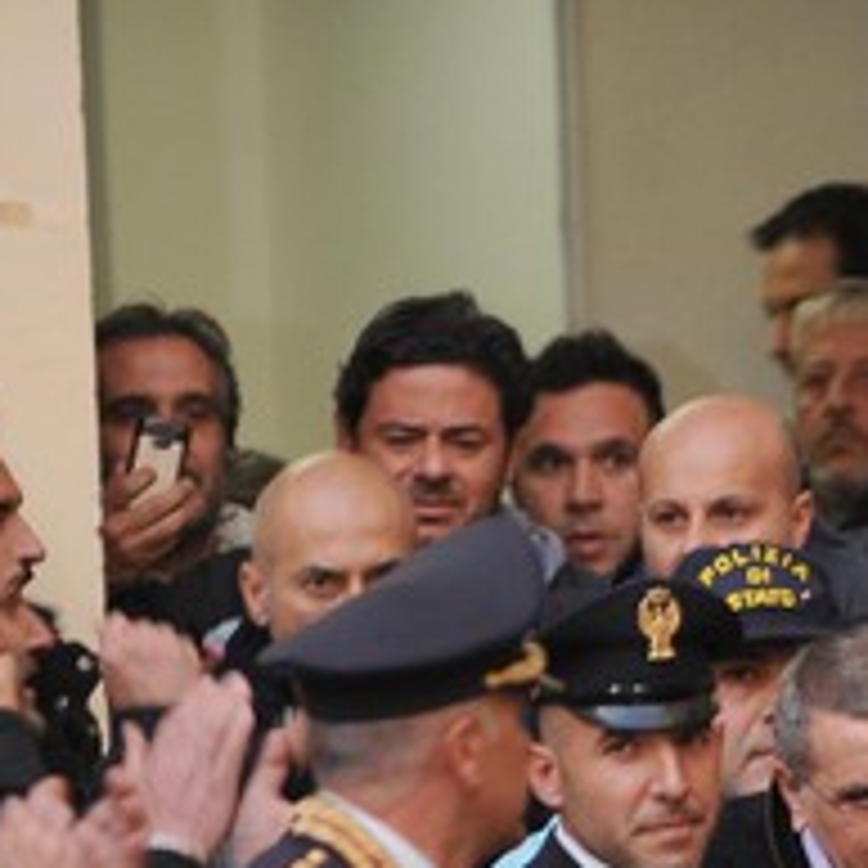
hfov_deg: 2.8
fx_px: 17475
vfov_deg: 2.8
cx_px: 944
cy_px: 998
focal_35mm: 616
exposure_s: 1/80
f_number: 3.2
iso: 1600
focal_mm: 200
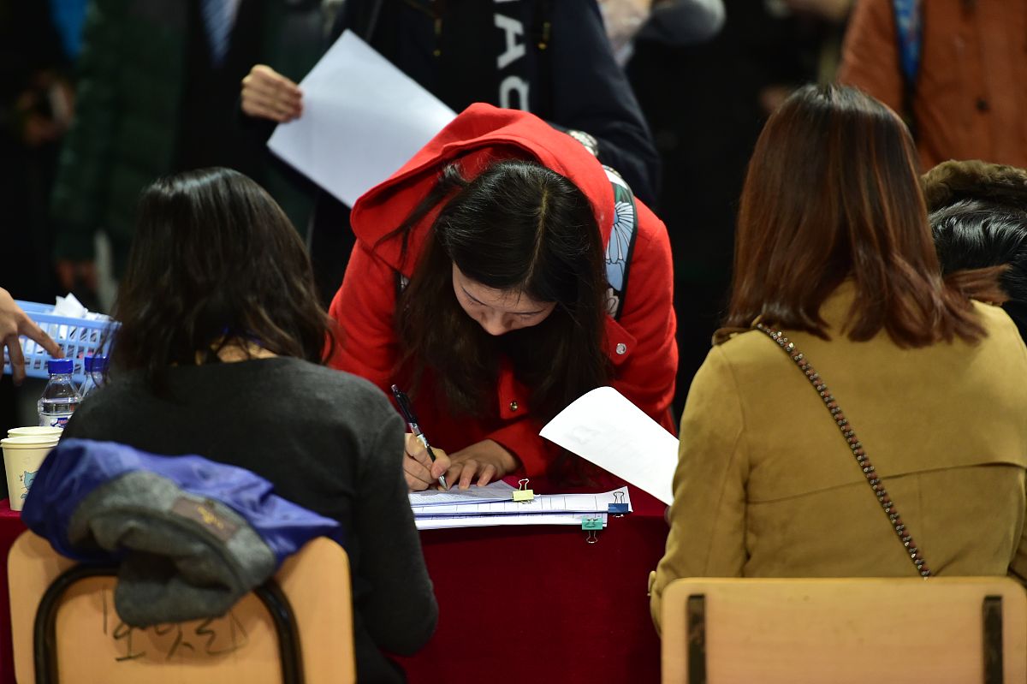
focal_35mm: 200
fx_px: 5703
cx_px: 514
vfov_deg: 6.9
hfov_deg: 10.3
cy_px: 342
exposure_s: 1/200
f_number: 3.2
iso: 2500
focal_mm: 200
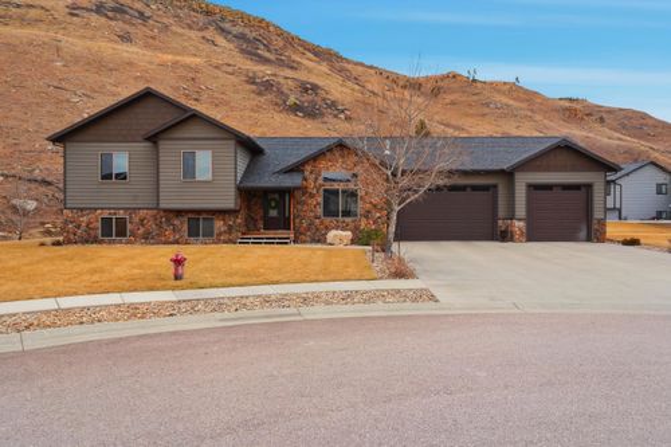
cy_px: 224
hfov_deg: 73.8
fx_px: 447
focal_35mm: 24
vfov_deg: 53.1
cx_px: 336
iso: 400
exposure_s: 1/6400
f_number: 9
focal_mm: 24
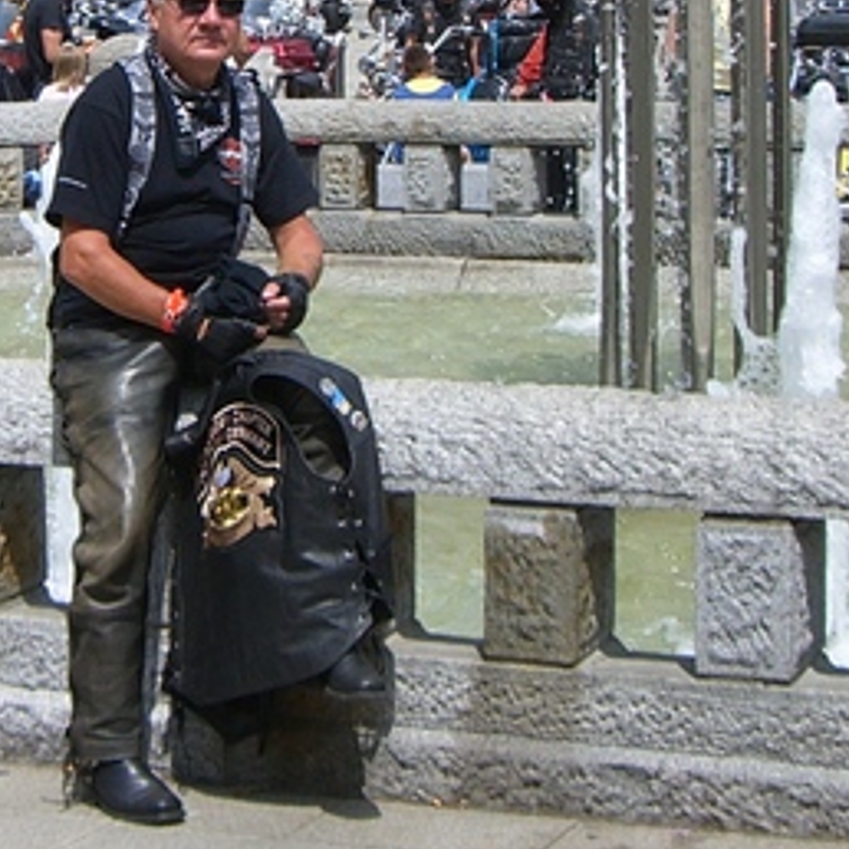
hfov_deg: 16.7
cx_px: 230
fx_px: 2886
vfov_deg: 16.4
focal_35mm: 104
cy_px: -26
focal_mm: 6.2
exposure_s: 1/640
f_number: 4.3
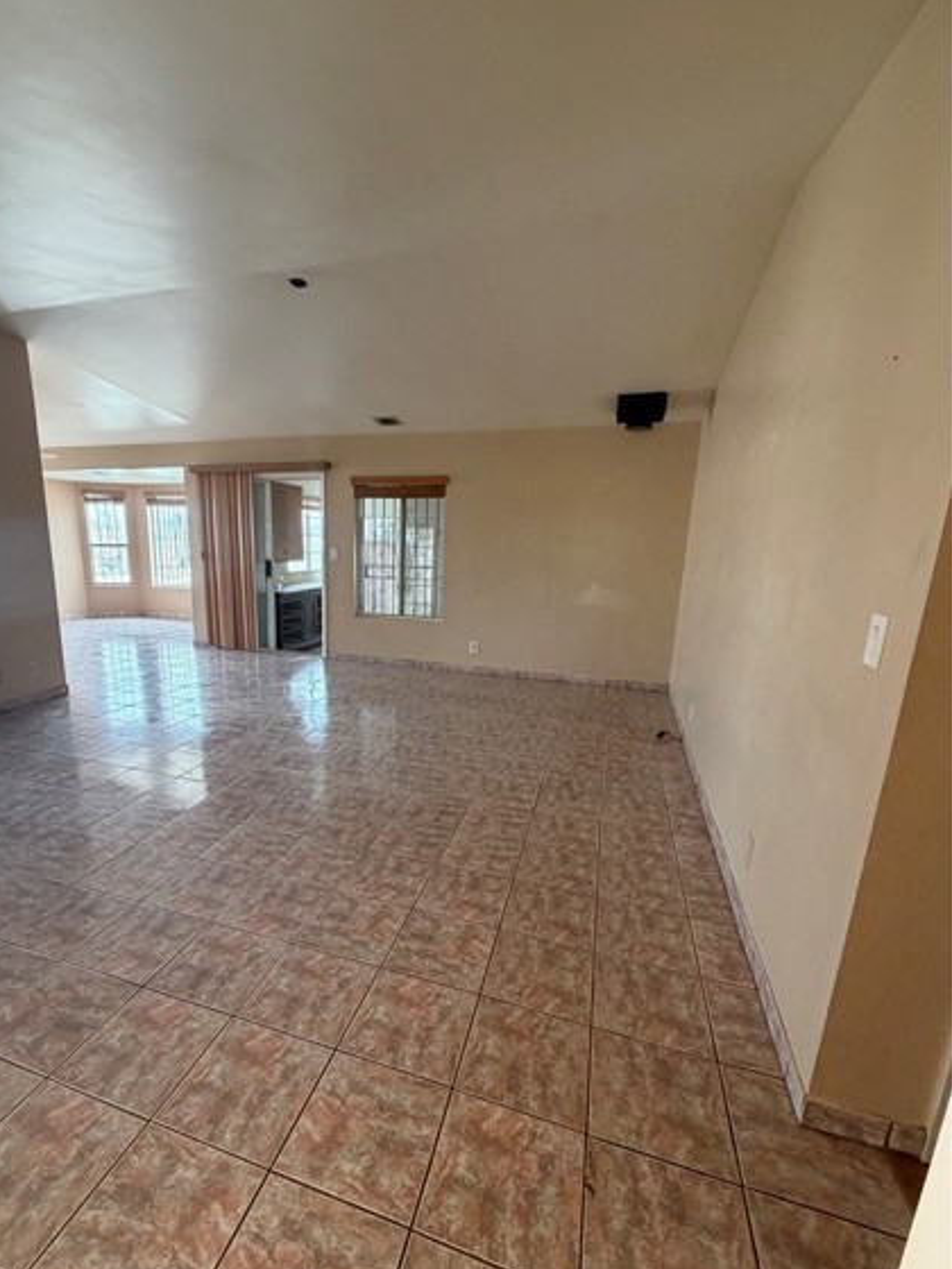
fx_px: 587
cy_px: 680
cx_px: 410
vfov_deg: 94.3
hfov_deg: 77.7
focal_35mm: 16
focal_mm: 2.22
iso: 250
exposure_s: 1/60
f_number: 2.2
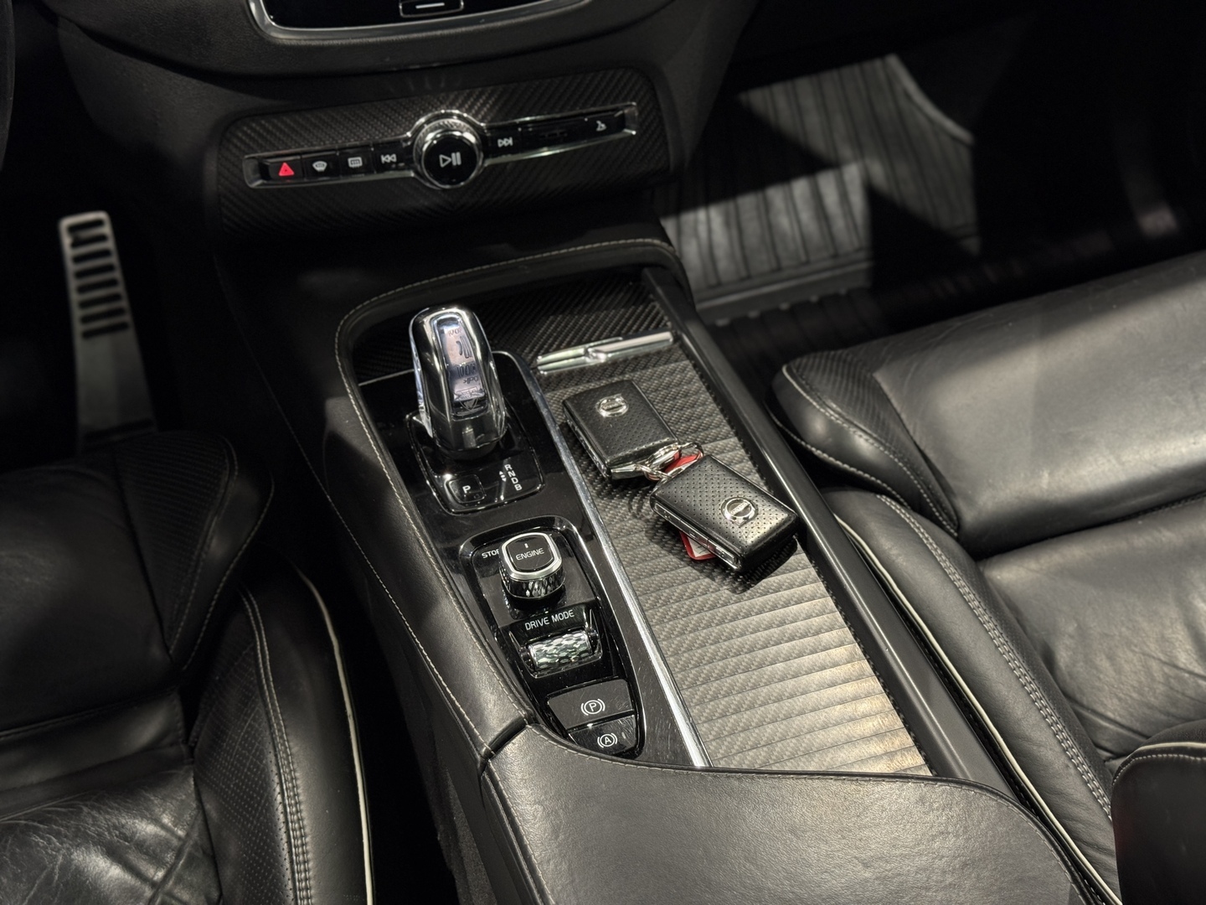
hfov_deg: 39.7
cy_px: 452
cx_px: 603
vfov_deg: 30.3
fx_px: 1672
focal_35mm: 48
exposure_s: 1/50
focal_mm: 6.76
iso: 160
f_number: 1.78
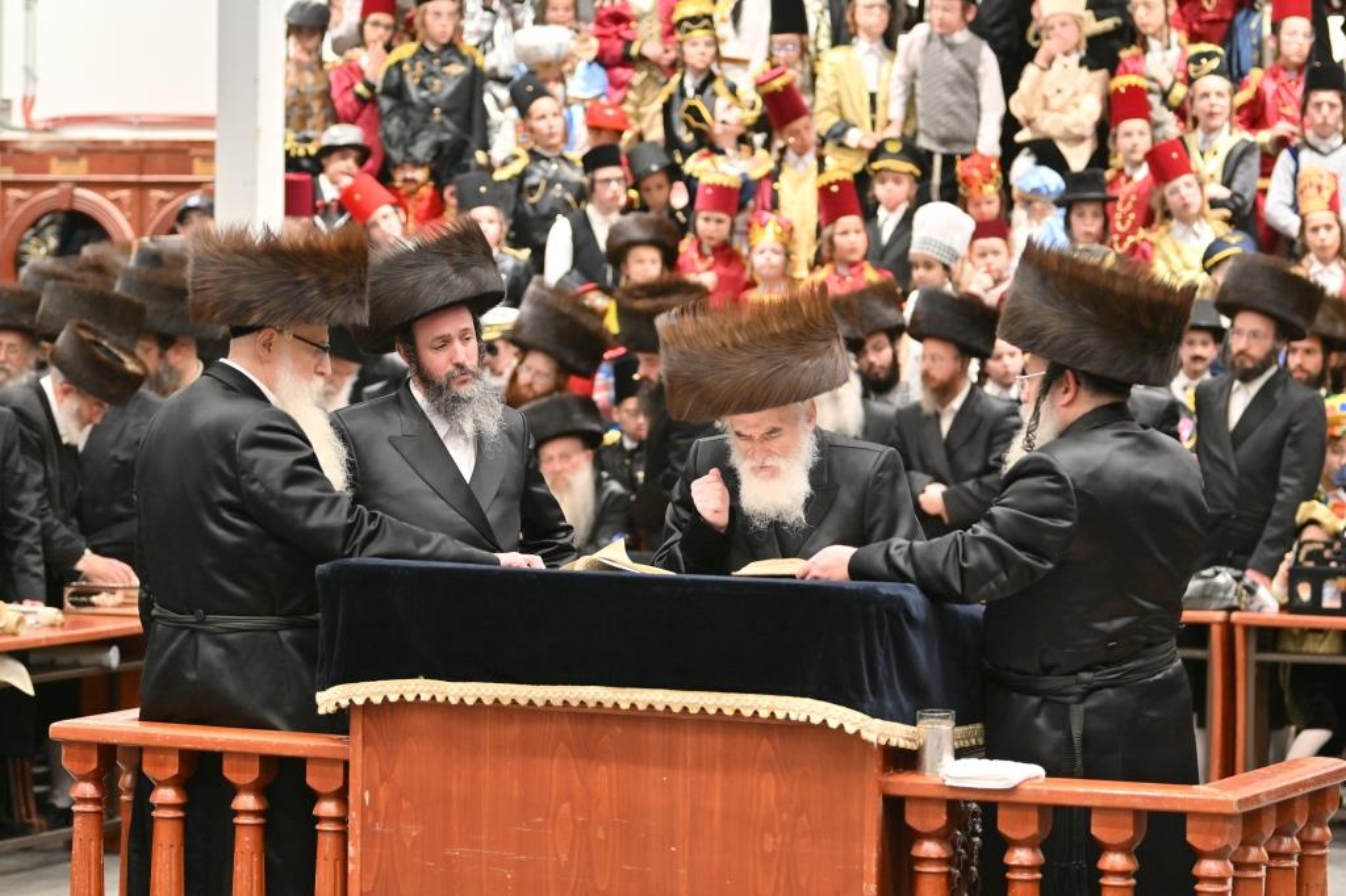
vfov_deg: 9.9
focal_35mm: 138
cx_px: 673
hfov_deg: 14.9
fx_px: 5158
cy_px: 448
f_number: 2.8
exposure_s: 1/160
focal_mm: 92
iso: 250
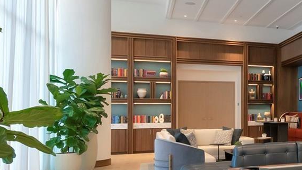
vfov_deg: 24.6
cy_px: 117
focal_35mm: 48
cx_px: 345
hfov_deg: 35.3
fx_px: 388
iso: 640
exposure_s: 1/30
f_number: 5.6
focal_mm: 11
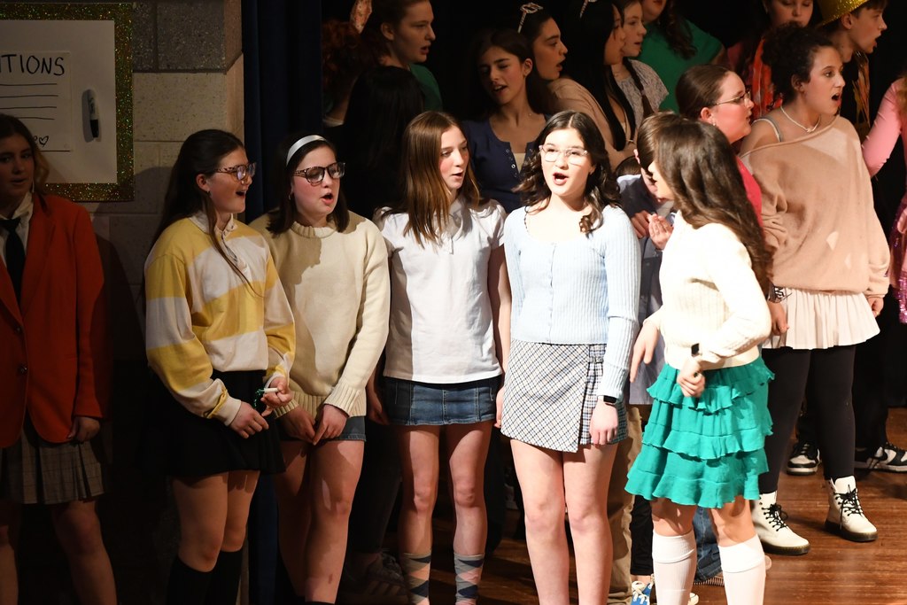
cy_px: 302
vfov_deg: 5.3
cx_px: 454
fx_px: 6551
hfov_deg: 7.9
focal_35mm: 260
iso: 2200
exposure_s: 1/160
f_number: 2.8
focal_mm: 130
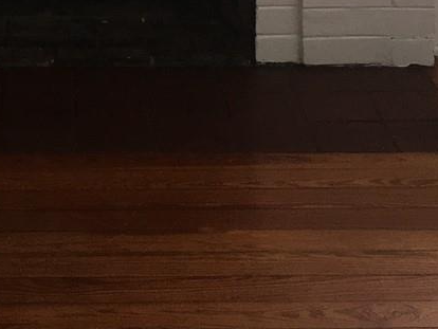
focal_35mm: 112
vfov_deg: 12.0
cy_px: -289
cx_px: 71
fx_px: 1418
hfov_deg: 17.4
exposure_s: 1/120
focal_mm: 4.15
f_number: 2.2
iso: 40
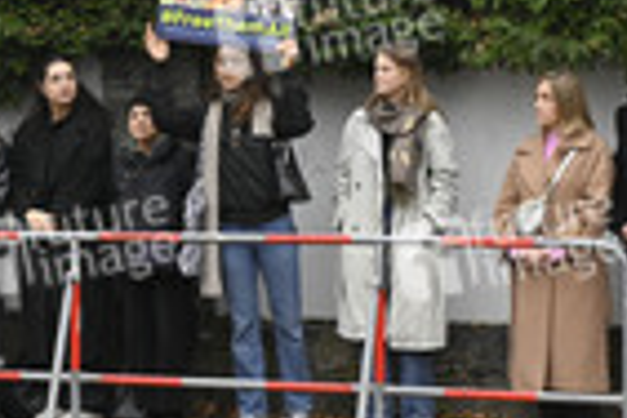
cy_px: 138
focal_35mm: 141
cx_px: -56
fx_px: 2456
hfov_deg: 14.2
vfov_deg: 9.7
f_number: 11
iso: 3200
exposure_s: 1/160
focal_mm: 44
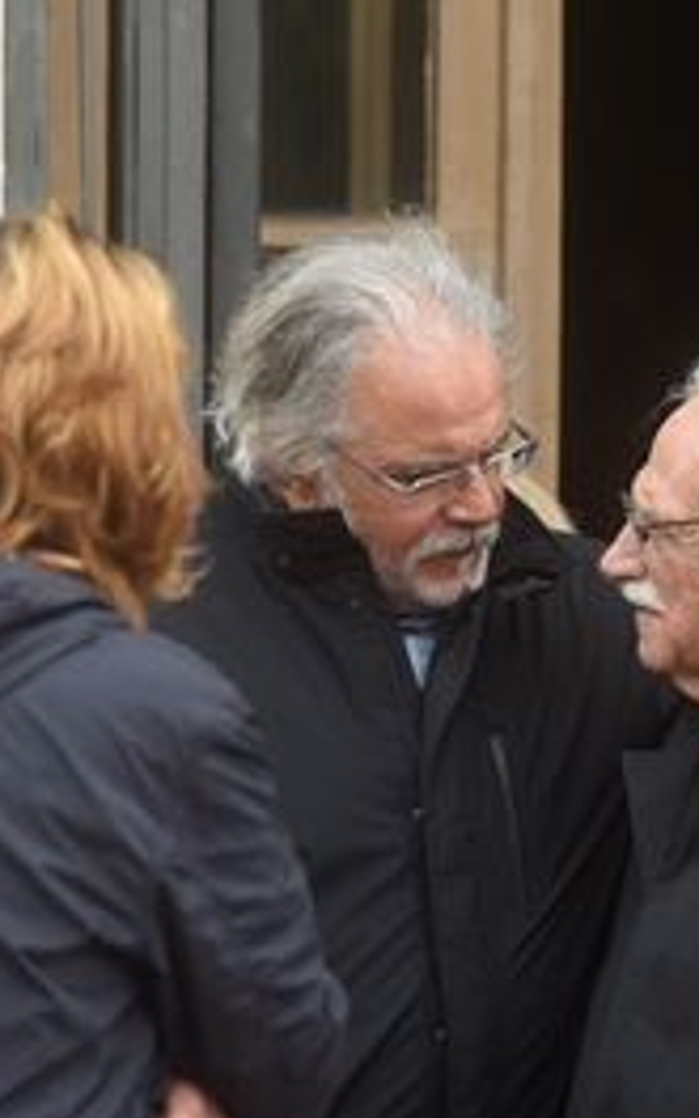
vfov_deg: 3.4
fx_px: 18745
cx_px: 750
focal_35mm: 615
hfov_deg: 2.1
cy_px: 951
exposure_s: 1/640
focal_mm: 200
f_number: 5.6
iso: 800
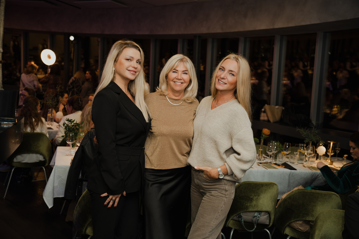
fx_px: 359
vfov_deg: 36.9
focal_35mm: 36
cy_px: 120
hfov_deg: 53.1
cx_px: 180
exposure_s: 1/80
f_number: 2.8
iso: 640
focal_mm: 36
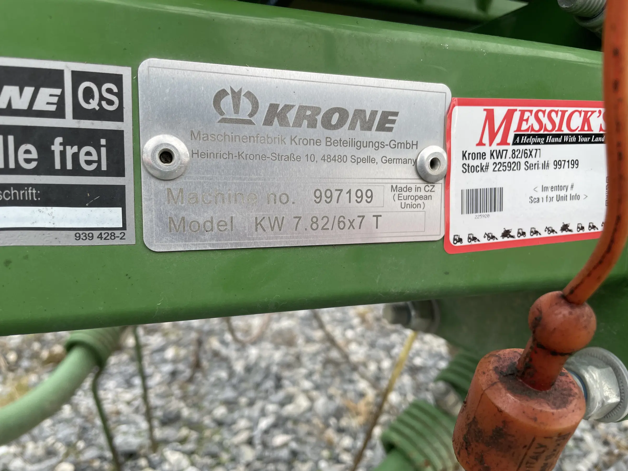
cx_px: 314
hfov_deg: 67.3
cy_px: 236
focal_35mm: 26
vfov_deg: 53.1
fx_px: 472
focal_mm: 4.2
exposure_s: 1/296
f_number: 1.6
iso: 32
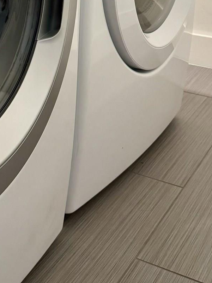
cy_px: -10
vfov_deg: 26.4
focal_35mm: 69
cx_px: 24
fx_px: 563
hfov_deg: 20.9
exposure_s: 1/60
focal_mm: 6.76
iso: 400
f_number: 1.78
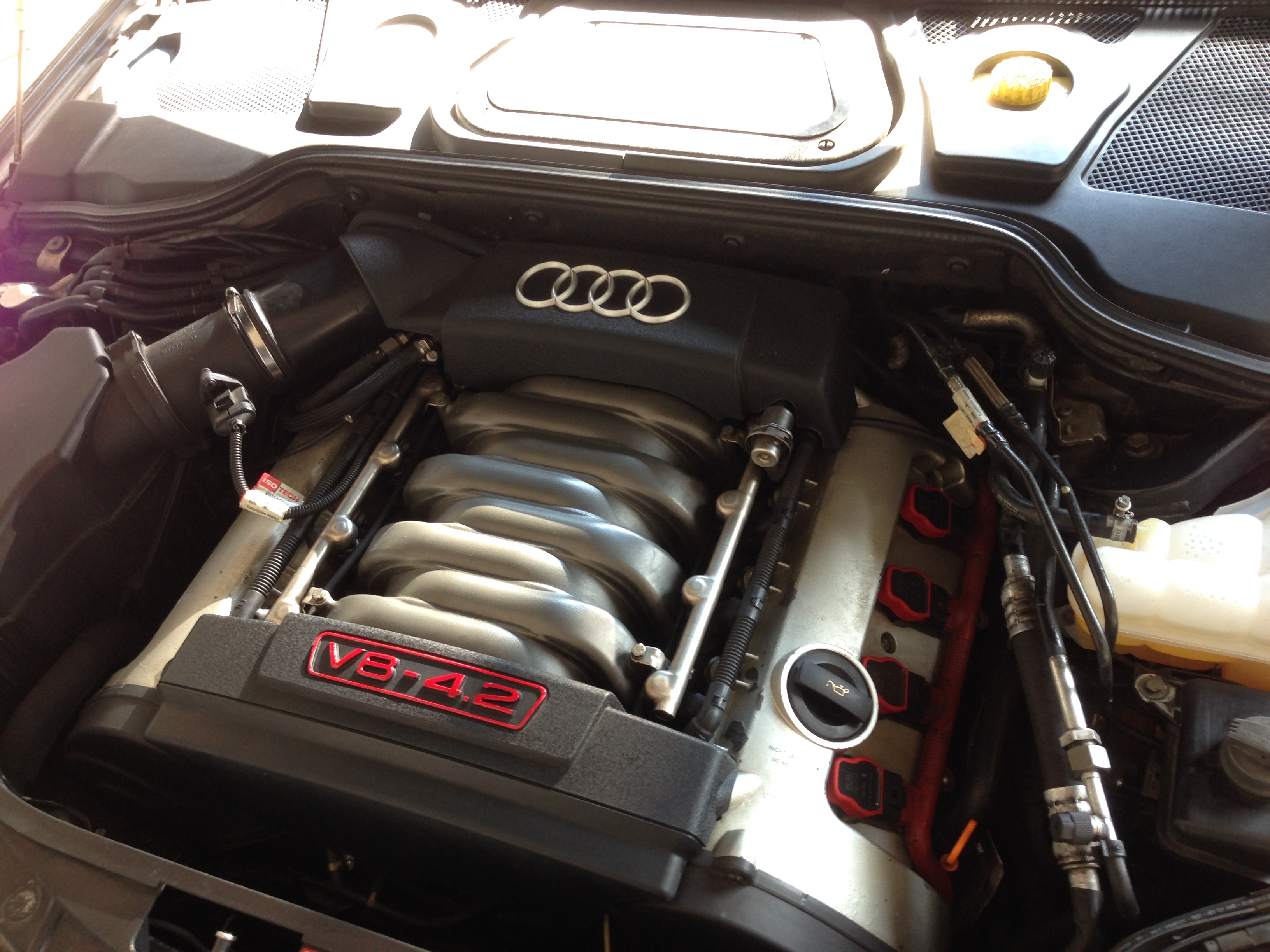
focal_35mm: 33
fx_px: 1211
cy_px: 476
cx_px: 635
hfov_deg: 55.4
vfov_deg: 42.9
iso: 64
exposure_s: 1/20
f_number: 2.4
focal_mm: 4.12
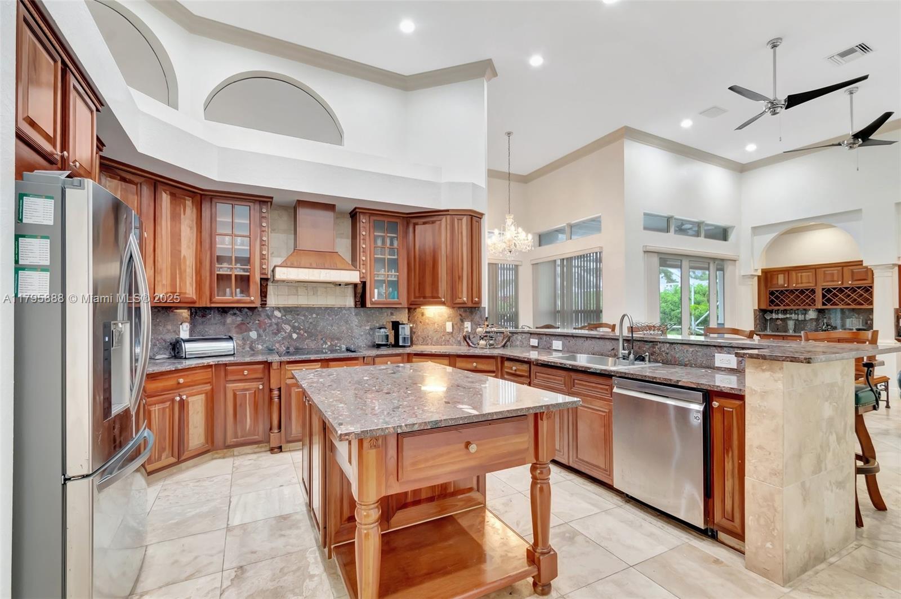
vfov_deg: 77.2
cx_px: 450
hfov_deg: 100.5
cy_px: 300
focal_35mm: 15
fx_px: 375
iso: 640
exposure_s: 1/2
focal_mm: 10
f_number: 8
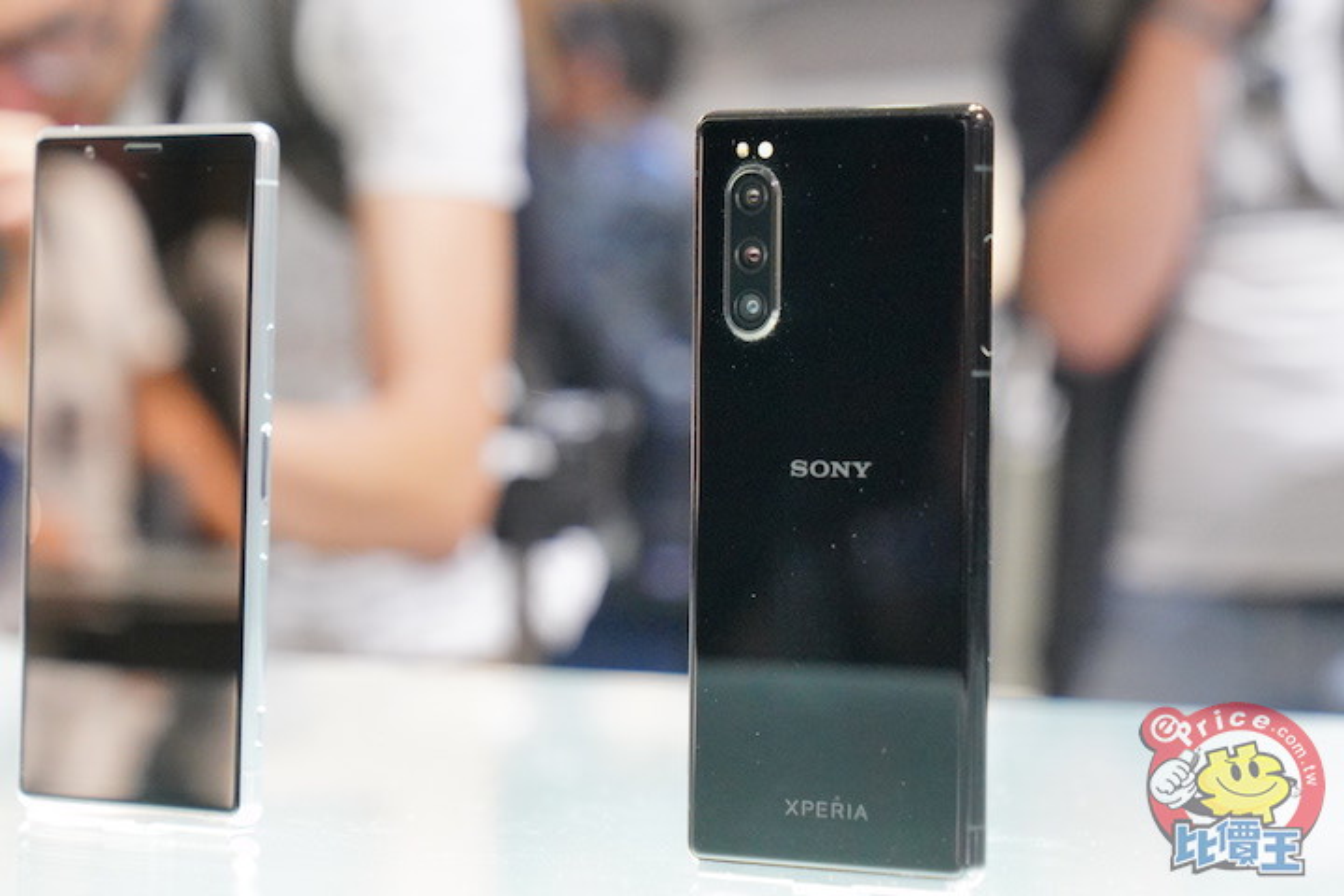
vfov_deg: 13.0
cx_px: 672
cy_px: 448
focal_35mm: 105
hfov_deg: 19.5
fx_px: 3920
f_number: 4.5
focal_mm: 70
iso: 6400
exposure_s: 1/60
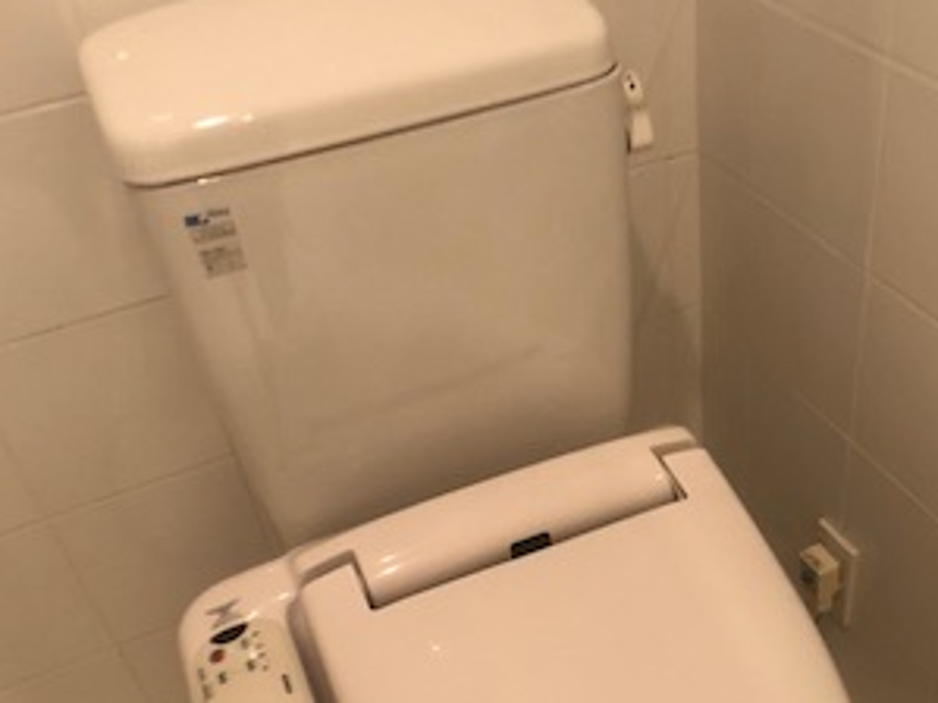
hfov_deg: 31.6
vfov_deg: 24.1
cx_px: 700
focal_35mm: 60
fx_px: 1625
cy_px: 540
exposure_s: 1/17
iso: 50
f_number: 1.8
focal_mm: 3.99
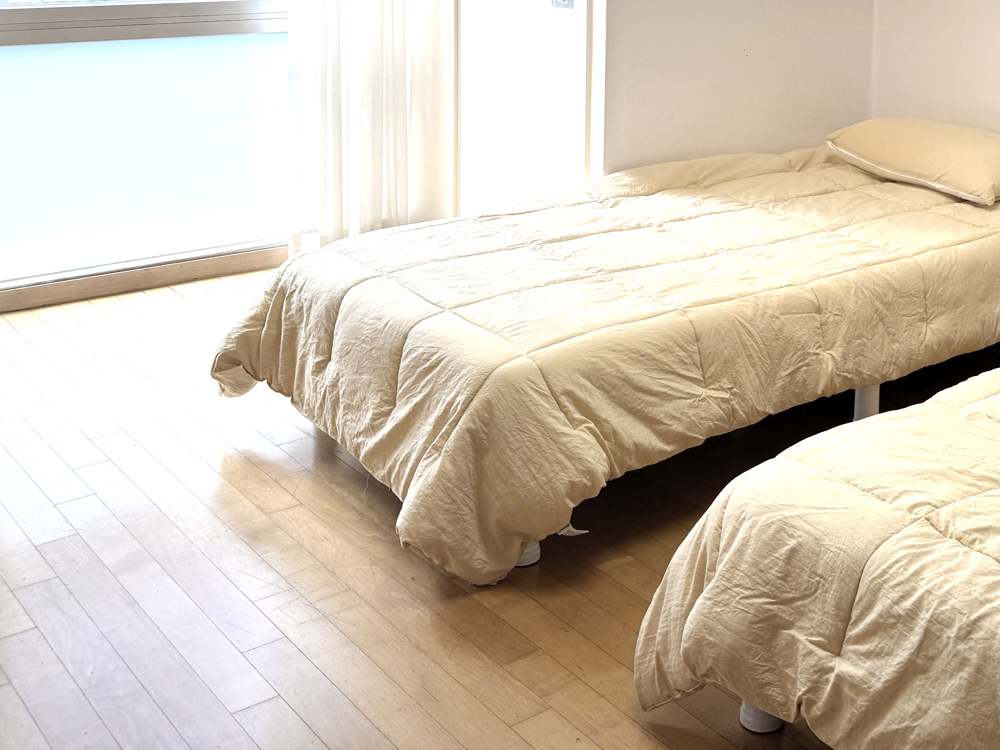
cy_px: 53
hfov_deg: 40.2
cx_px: 814
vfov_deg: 30.5
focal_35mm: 45
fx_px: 1300
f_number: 1.78
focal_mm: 6.76
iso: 80
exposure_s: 1/549
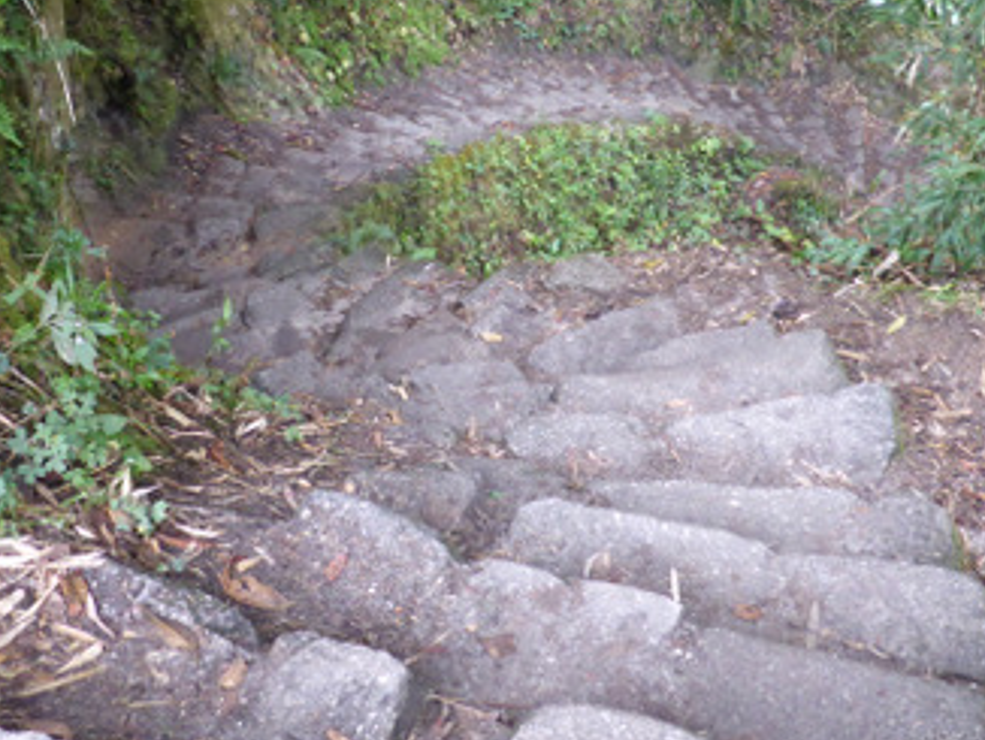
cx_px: 526
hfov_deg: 41.2
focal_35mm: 46
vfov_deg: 31.2
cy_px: 220
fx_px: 1310
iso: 400
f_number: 3.3
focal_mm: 4.3
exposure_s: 1/20
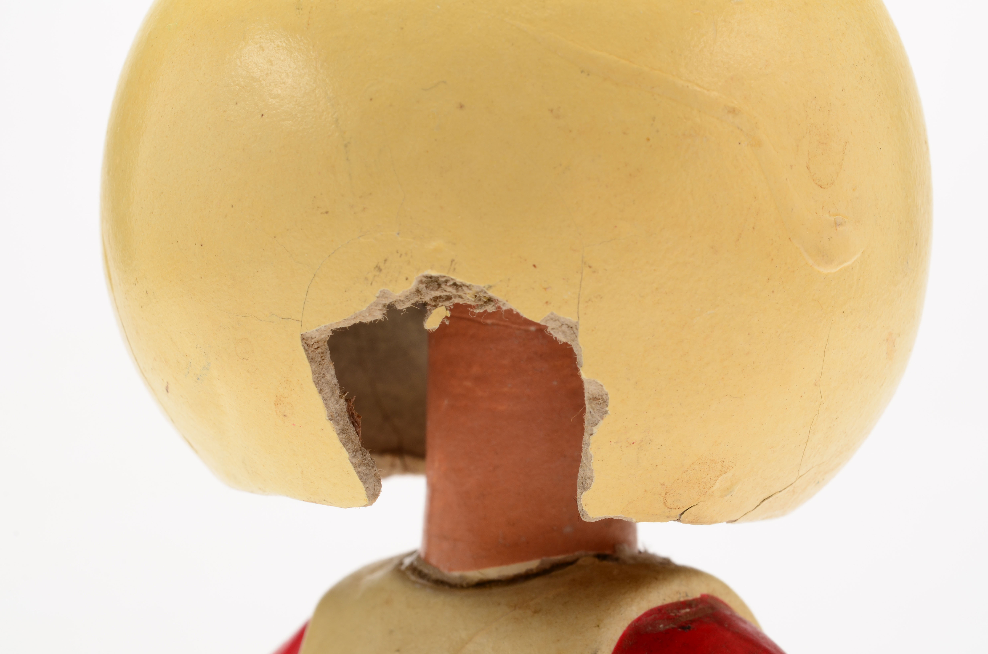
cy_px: 327
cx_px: 494
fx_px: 2259
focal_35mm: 82
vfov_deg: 16.5
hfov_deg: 24.7
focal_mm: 55
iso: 100
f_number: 20
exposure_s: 1/160
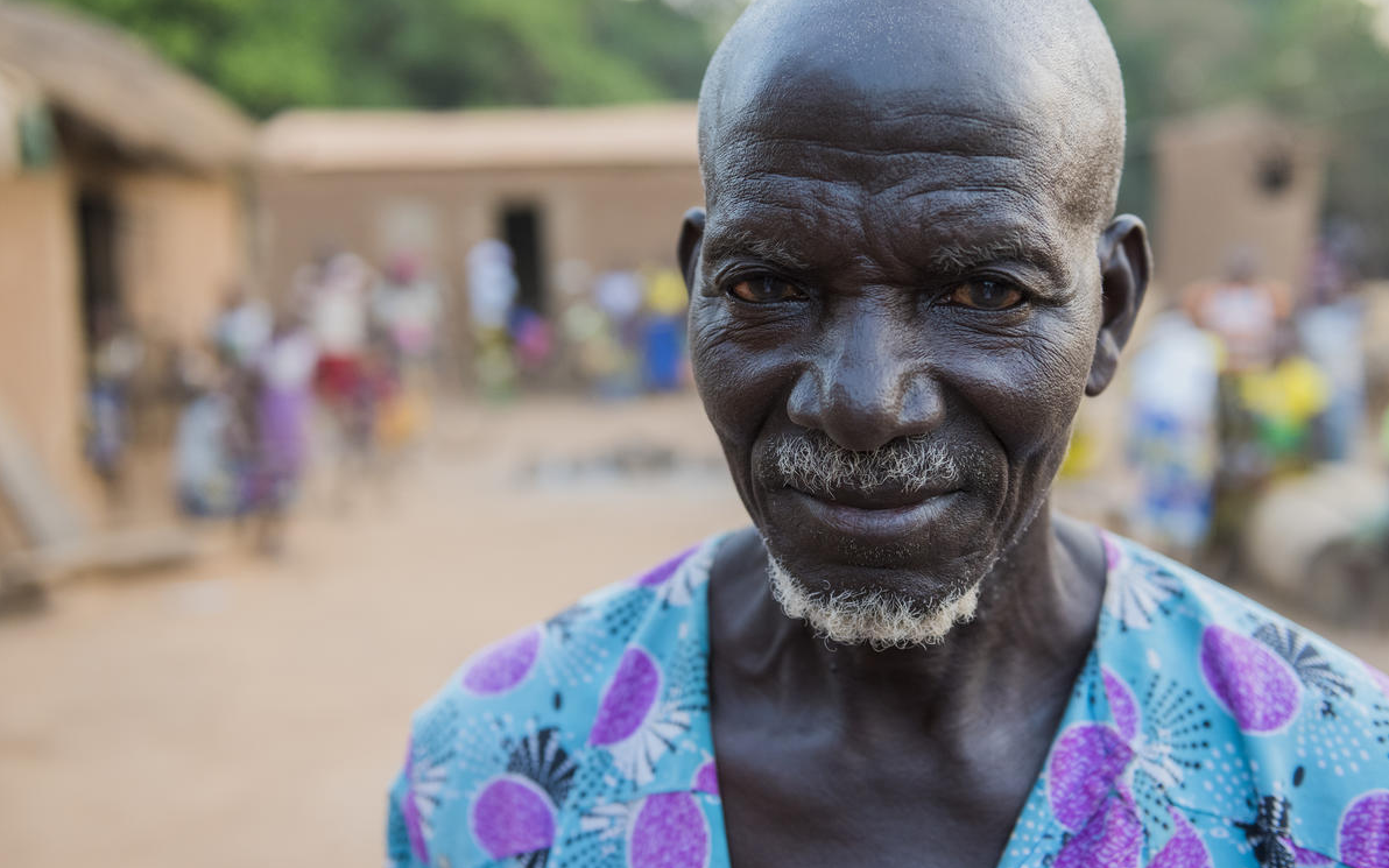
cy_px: 406
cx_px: 698
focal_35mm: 39
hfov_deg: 50.4
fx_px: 1476
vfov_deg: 32.8
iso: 1600
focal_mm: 38
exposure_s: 1/200
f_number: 3.5
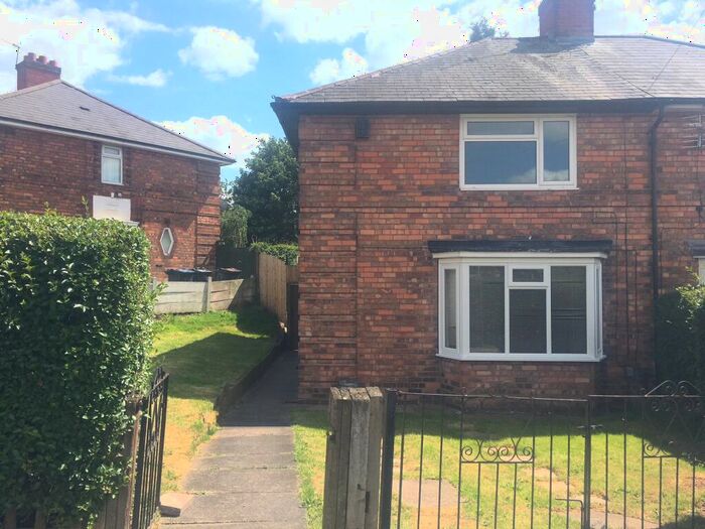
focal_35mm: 29
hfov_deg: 61.7
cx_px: 352
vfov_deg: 48.2
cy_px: 264
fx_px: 591
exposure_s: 1/2024
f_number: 2.2
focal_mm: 4.15
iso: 25
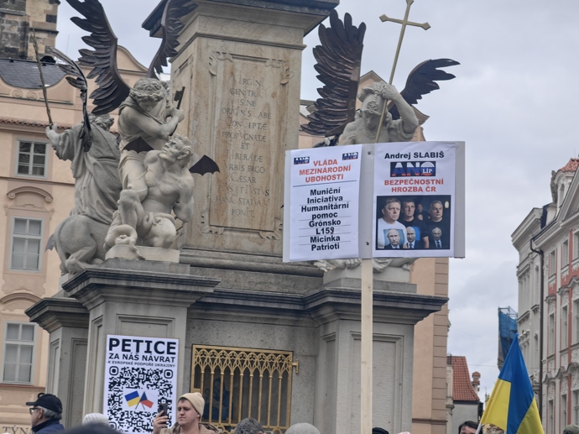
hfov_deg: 19.3
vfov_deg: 14.5
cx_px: 290
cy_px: 217
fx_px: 1705
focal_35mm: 102
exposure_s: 1/155
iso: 50
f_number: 3.5
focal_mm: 16.85
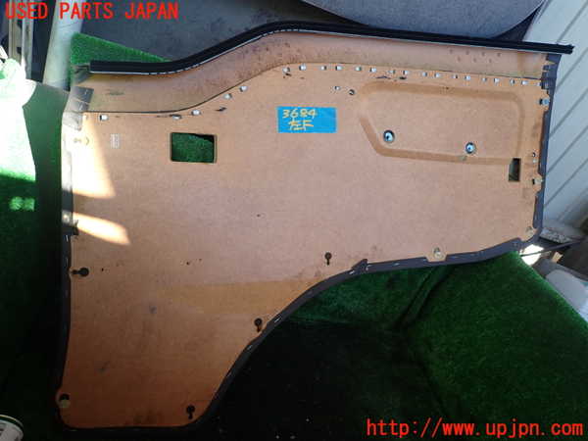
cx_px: 294
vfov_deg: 54.9
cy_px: 220
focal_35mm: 25
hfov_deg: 69.4
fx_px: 425
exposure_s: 1/100
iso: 100
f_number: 2.8
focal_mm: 4.5
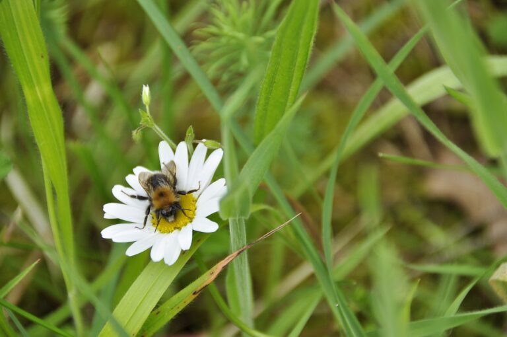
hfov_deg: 4.6
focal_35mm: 450
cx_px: 254
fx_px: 6329
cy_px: 168
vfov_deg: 3.0
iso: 200
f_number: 5.6
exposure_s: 1/180
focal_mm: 300
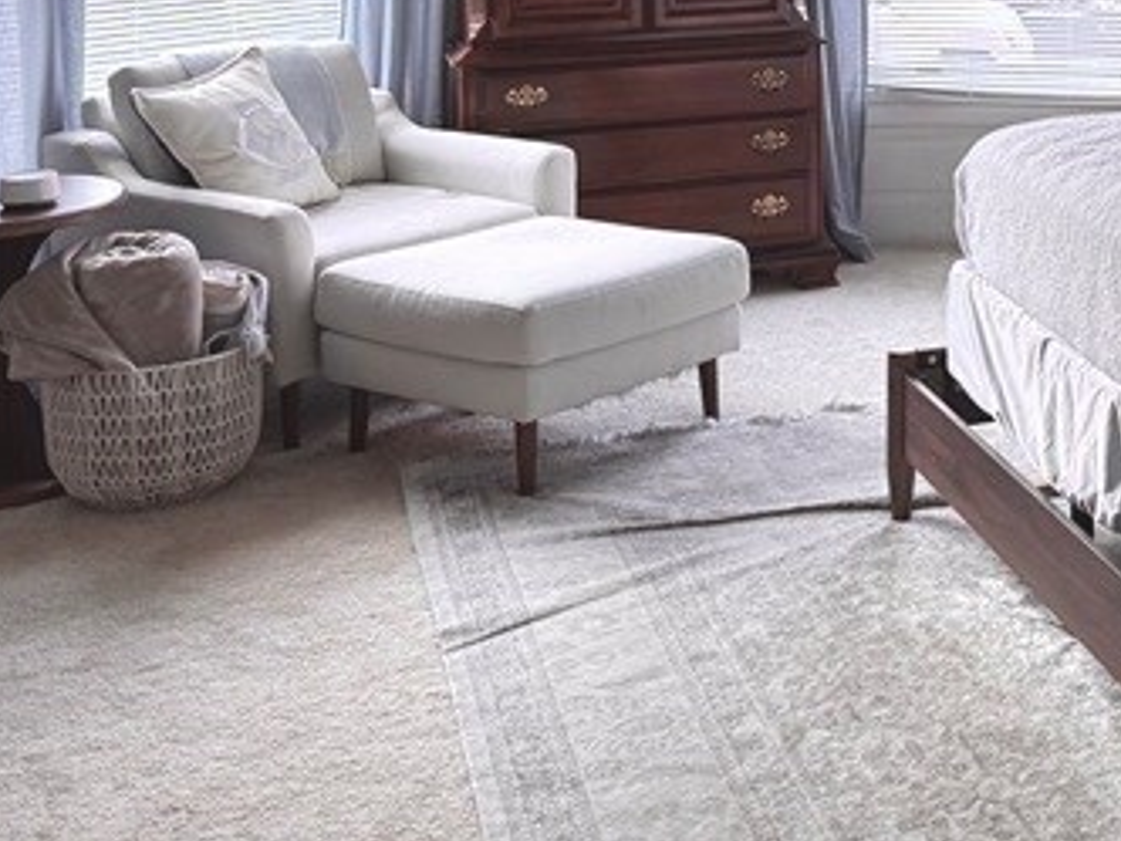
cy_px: -103
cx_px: 1190
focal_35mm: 62
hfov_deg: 28.7
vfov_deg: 22.2
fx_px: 2008
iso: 200
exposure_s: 1/106
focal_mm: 6.76
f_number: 1.78
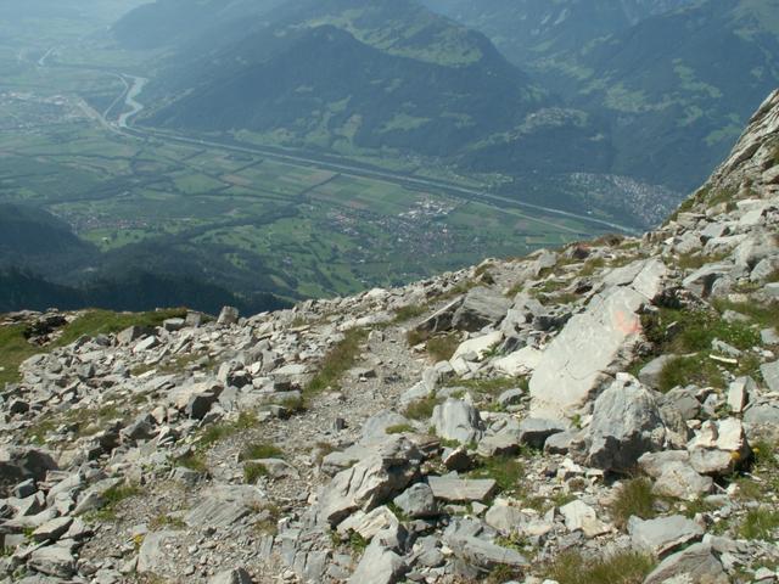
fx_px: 788
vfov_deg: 40.7
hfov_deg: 52.6
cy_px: 292
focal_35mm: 35
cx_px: 390
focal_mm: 5.86
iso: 50
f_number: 7.1
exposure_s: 1/200
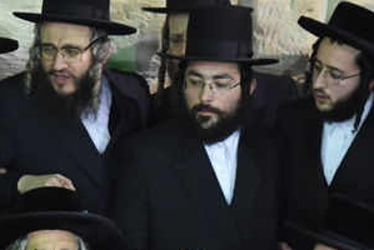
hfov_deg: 4.1
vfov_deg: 2.8
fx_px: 5158
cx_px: 18
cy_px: 336
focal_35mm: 496
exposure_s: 1/80
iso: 4000
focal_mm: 145
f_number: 4.5
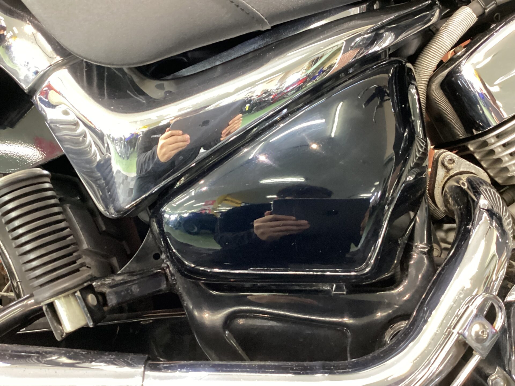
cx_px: 258
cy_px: 193
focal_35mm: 31
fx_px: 461
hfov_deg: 58.4
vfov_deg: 45.4
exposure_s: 1/25
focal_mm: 3.3
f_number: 2.4
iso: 400
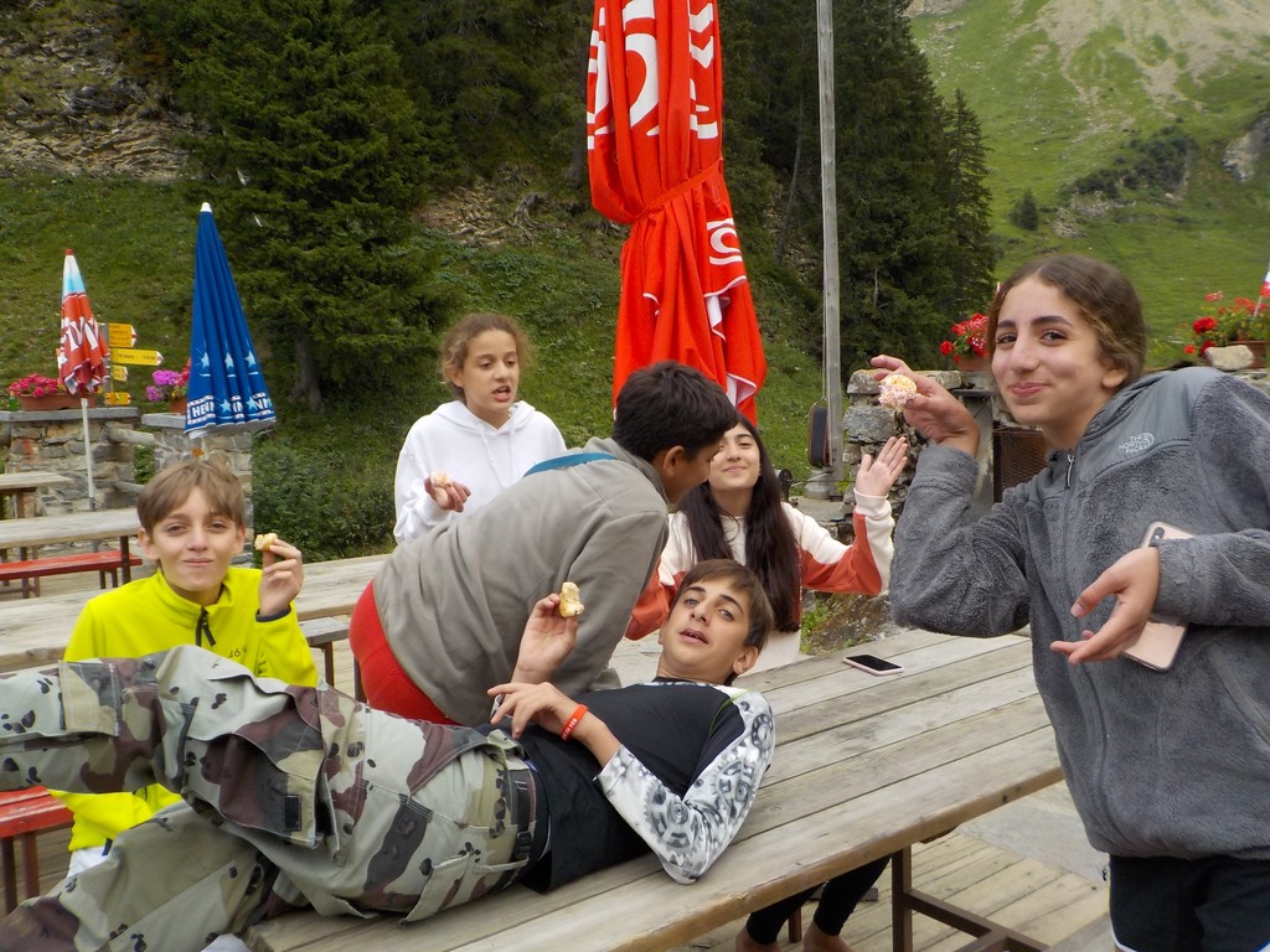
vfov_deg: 46.8
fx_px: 1101
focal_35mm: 30
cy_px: 476
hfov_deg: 60.0
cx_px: 635
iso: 125
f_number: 3.3
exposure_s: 1/320
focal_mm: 4.1
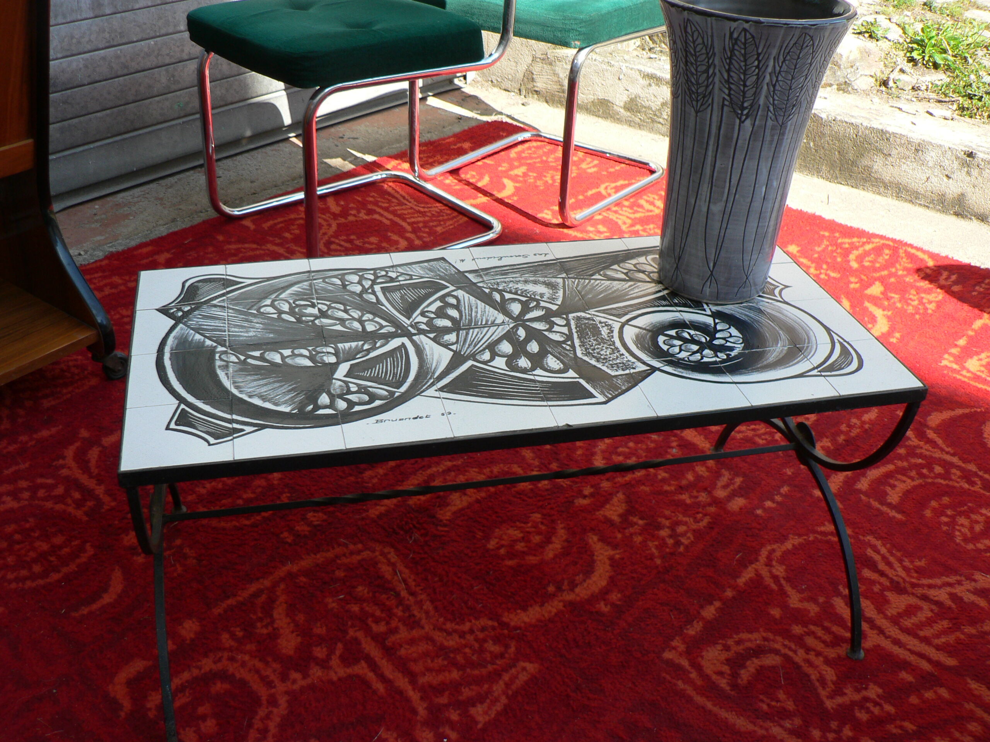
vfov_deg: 39.7
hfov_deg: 51.4
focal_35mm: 36
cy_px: 371
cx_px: 495
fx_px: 1030
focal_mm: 6
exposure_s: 1/320
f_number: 2.8
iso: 80
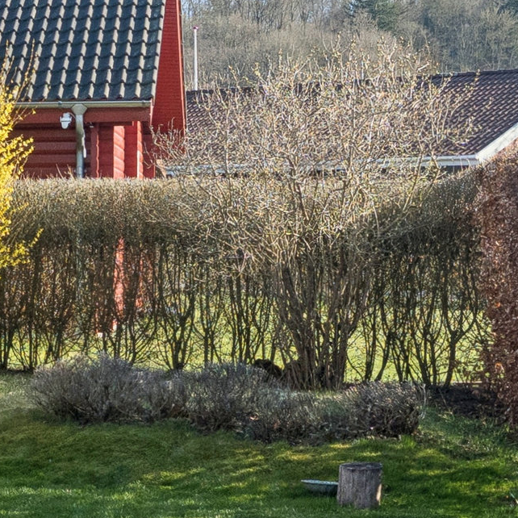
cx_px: -497
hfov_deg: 12.3
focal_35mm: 127
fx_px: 2150
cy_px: 289
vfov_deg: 13.7
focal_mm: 21.6
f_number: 7.1
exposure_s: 1/1000
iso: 800
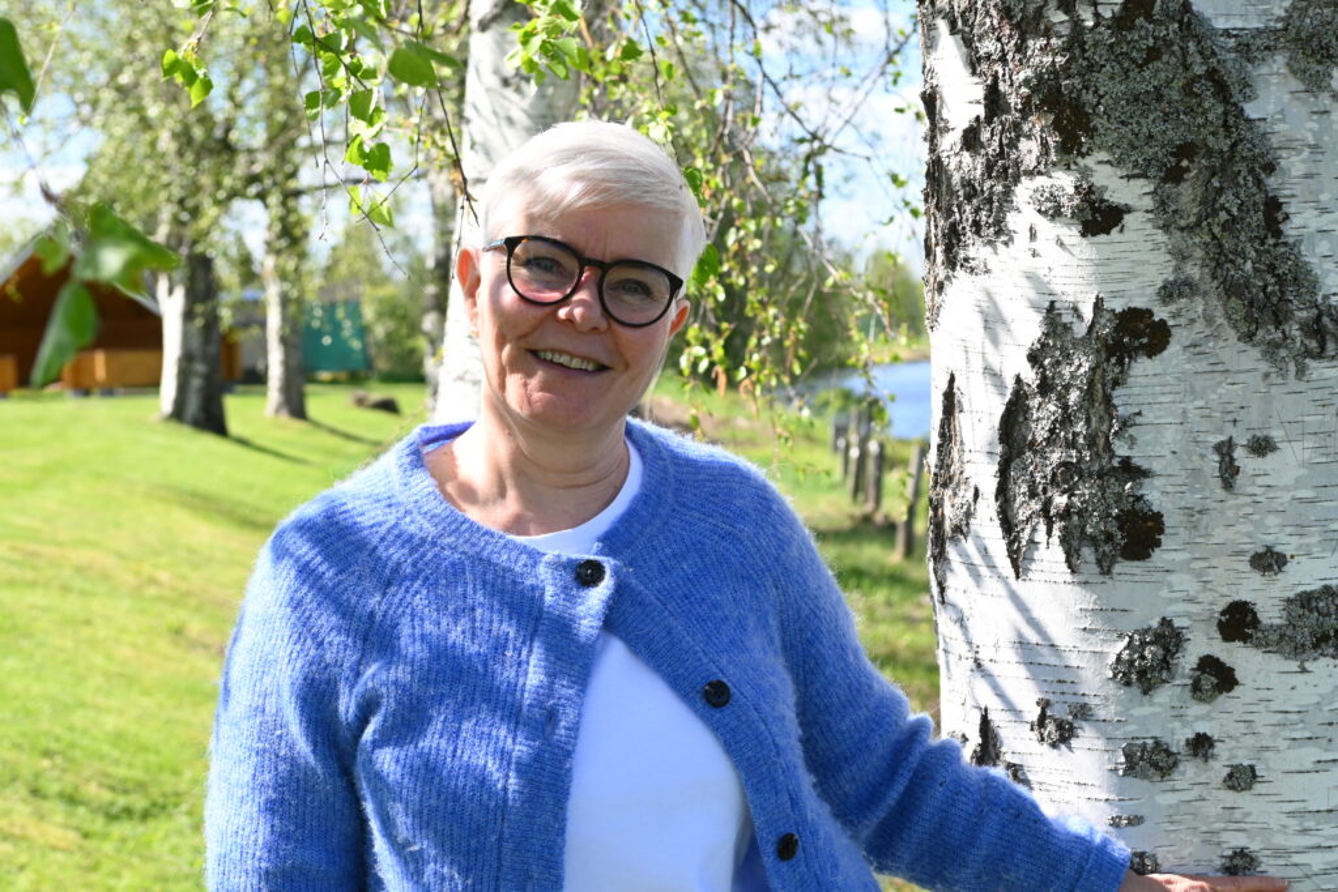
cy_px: 446
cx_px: 669
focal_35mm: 75
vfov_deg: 18.2
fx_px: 2788
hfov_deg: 27.0
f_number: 5.6
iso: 160
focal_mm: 50
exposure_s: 1/250
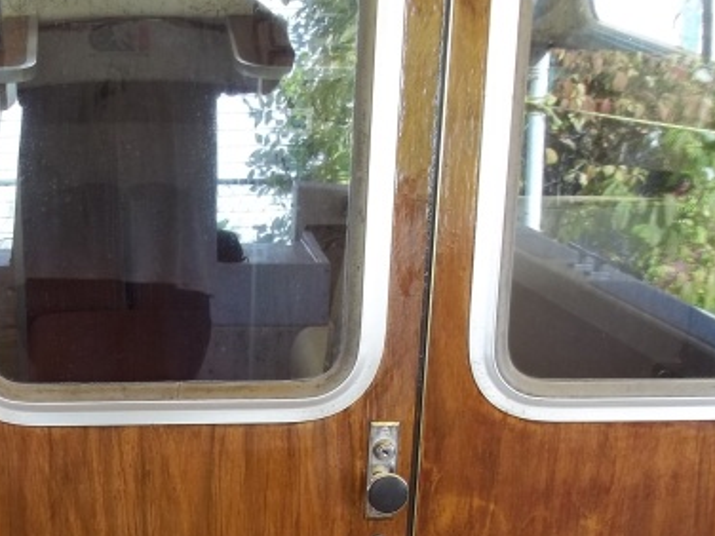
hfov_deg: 27.7
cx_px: 93
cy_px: 523
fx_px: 1405
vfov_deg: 21.0
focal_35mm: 68
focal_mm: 5.7
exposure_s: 1/50
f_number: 2.9
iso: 64
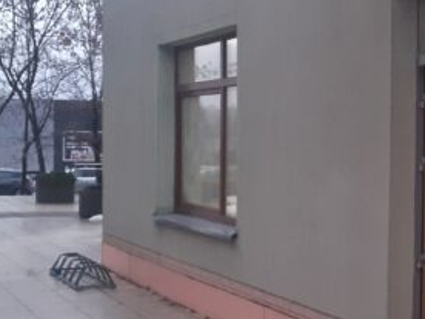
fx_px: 921
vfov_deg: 19.6
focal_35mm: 75
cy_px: 171
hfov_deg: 23.9
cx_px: 496
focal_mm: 3.6
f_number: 1.9
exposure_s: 1/50
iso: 200
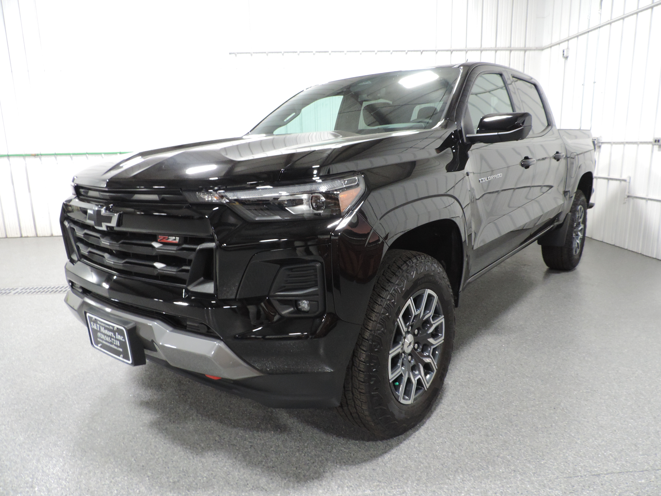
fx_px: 458
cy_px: 248
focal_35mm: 24
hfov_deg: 71.6
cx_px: 330
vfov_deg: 56.8
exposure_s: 1/20
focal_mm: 4.3
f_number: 3
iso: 400
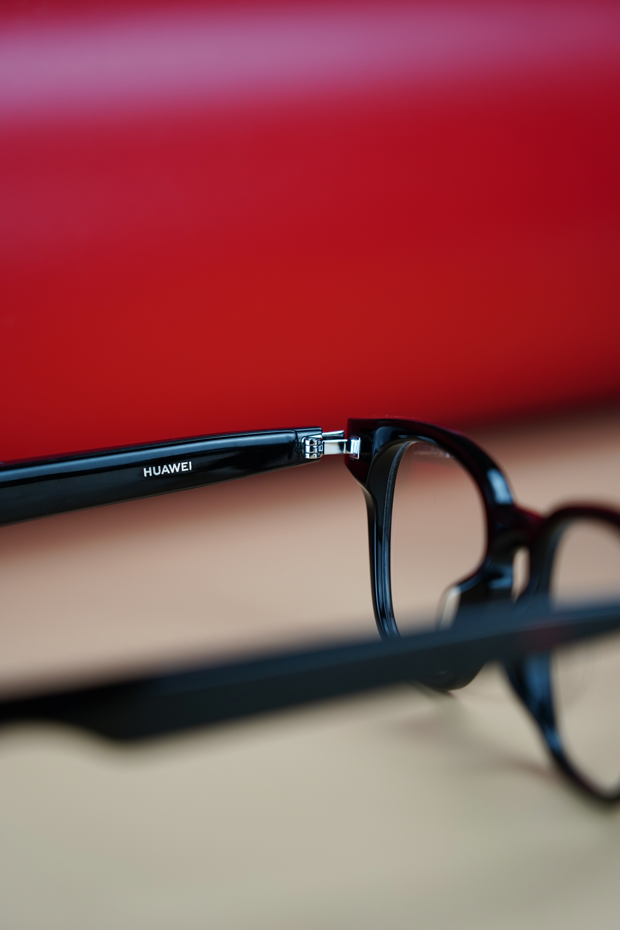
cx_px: 310
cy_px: 465
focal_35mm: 105
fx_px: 2712
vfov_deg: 19.5
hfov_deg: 13.0
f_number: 4
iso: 320
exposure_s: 1/125
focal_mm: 105
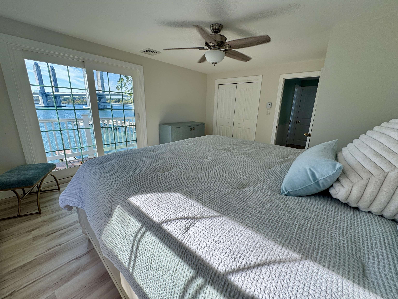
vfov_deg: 85.7
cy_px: 150
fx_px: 161
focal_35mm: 14
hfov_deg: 102.1
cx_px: 199
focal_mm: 2.22
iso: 40
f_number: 2.2
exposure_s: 1/151
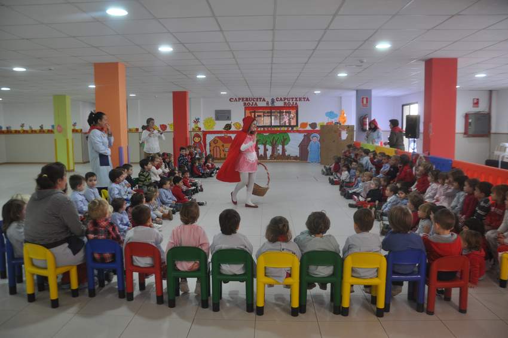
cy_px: 169
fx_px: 381
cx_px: 254
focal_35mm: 27
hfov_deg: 67.4
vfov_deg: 47.8
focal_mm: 18
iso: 500
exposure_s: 1/60
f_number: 4
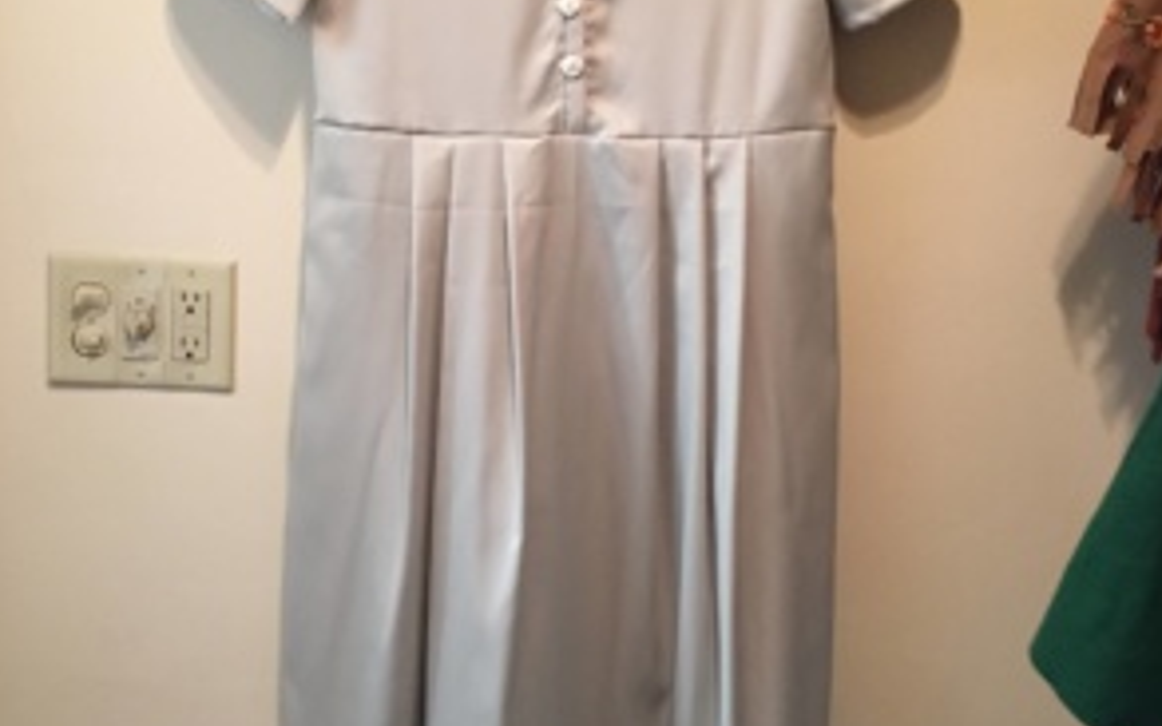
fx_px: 1330
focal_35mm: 42
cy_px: 365
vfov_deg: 30.5
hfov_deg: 47.2
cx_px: 587
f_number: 2.2
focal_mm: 4.15
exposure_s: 1/30
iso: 200
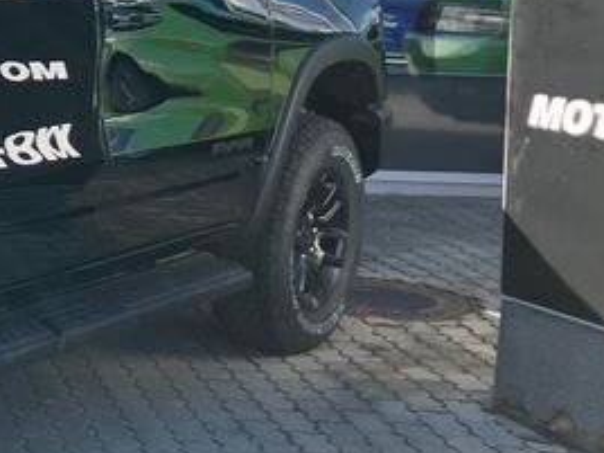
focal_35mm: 107
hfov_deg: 16.5
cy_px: 5
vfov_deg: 13.6
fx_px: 1867
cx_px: -349
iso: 32
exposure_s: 1/333
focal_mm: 3.99
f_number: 1.8
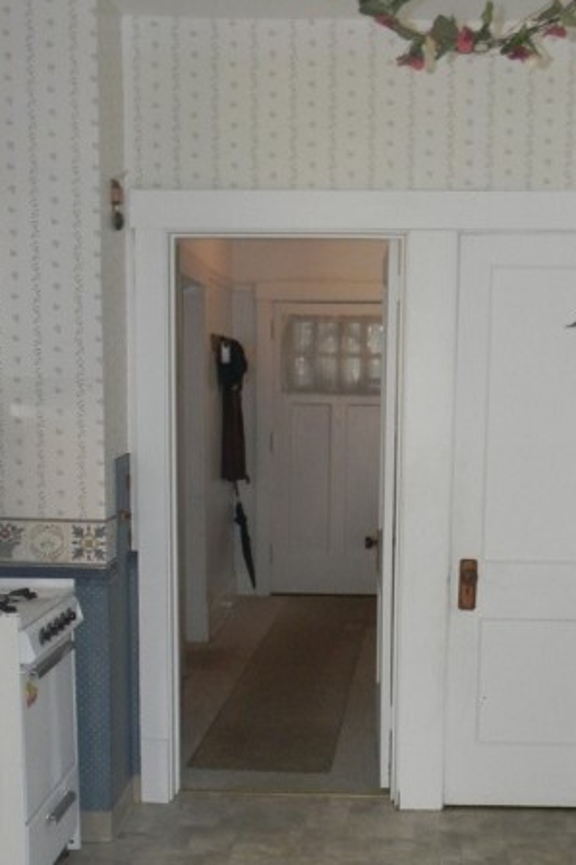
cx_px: 319
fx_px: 1200
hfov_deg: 27.0
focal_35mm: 50
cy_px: 540
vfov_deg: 39.3
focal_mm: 5
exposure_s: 1/26
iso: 200
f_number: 3.5
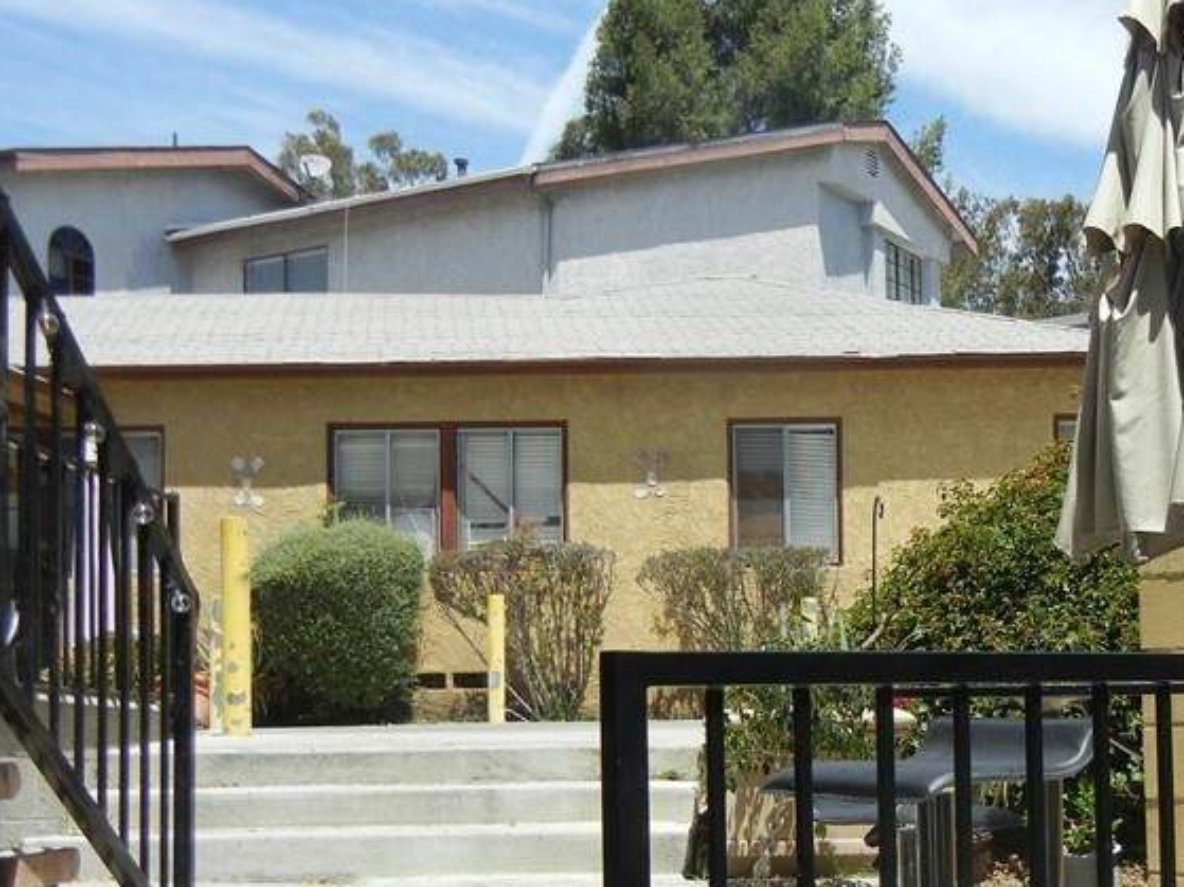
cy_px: 637
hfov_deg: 34.3
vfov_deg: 26.3
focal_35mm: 55
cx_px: 875
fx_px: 1881
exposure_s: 1/408
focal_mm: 5.4
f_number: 7
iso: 160
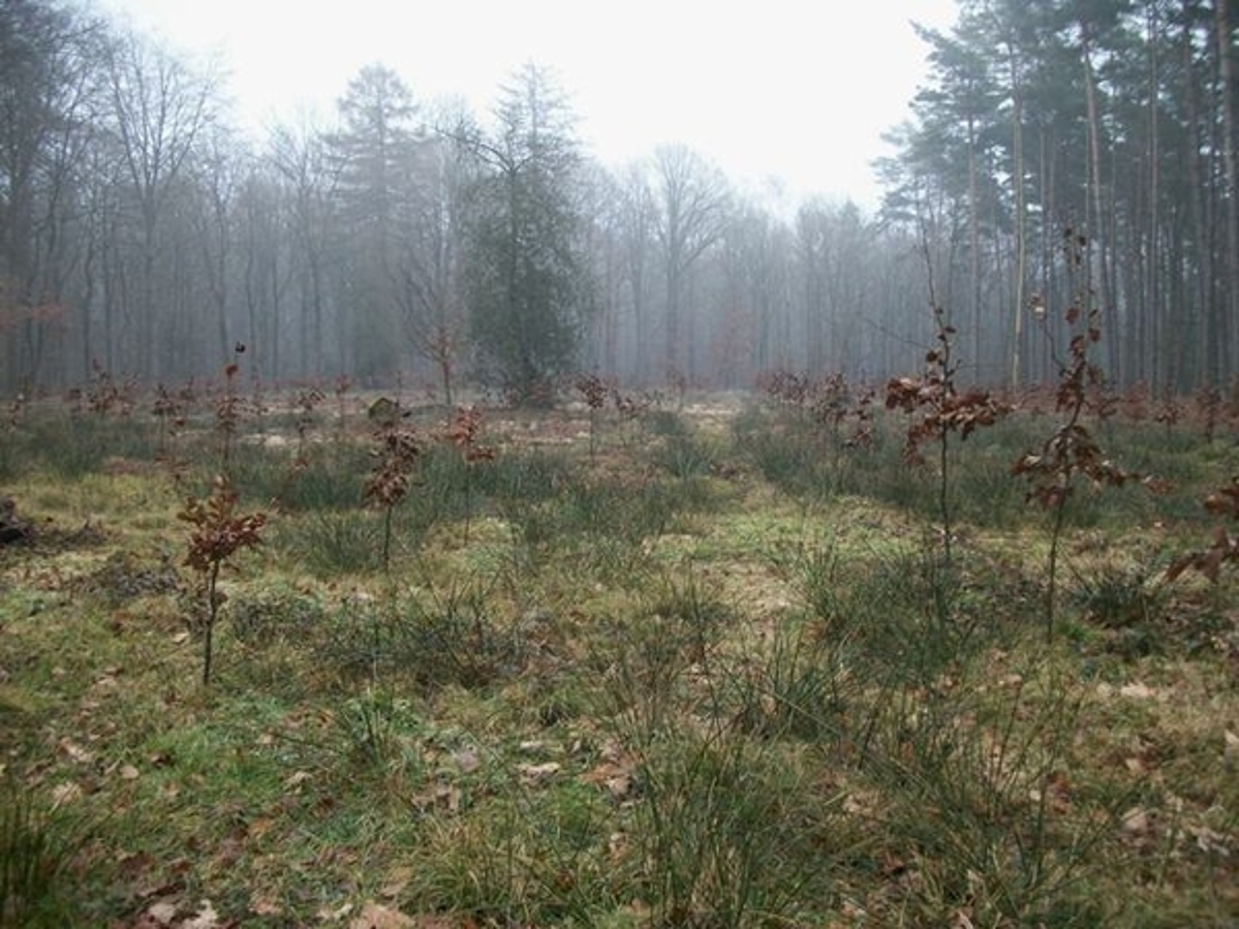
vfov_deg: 44.2
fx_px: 1145
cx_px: 620
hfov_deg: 56.8
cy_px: 464
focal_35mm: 32
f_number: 2.9
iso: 80
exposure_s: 1/80
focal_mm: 5.7
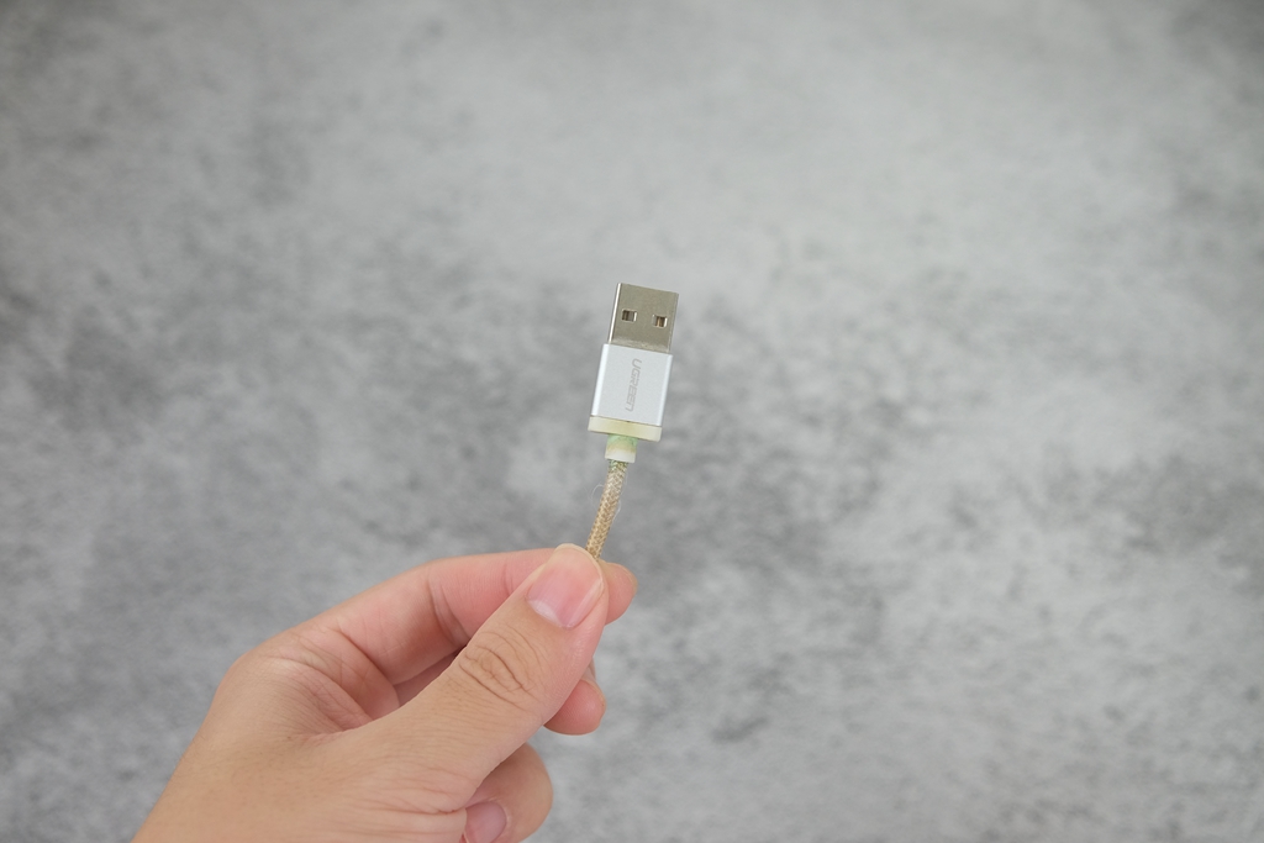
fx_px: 1159
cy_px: 422
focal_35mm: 33
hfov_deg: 57.2
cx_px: 632
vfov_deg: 40.0
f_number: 4
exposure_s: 1/52
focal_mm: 22.3
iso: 400
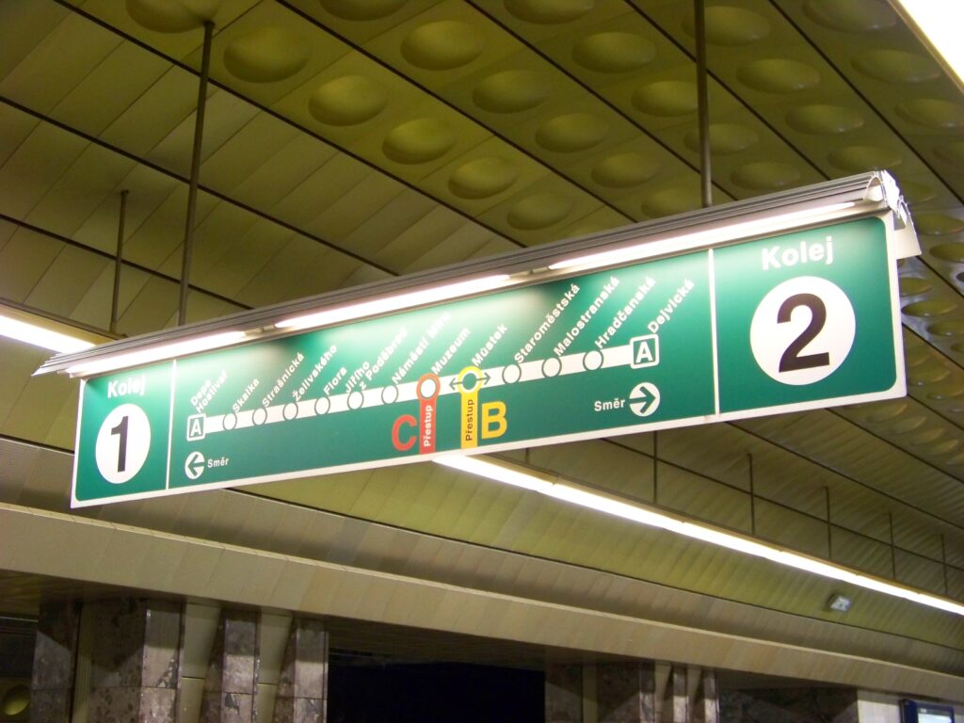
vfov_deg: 29.7
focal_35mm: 49
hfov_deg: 38.9
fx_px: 1365
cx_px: 482
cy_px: 362
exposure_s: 1/30
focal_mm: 7.6
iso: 320
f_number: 2.8
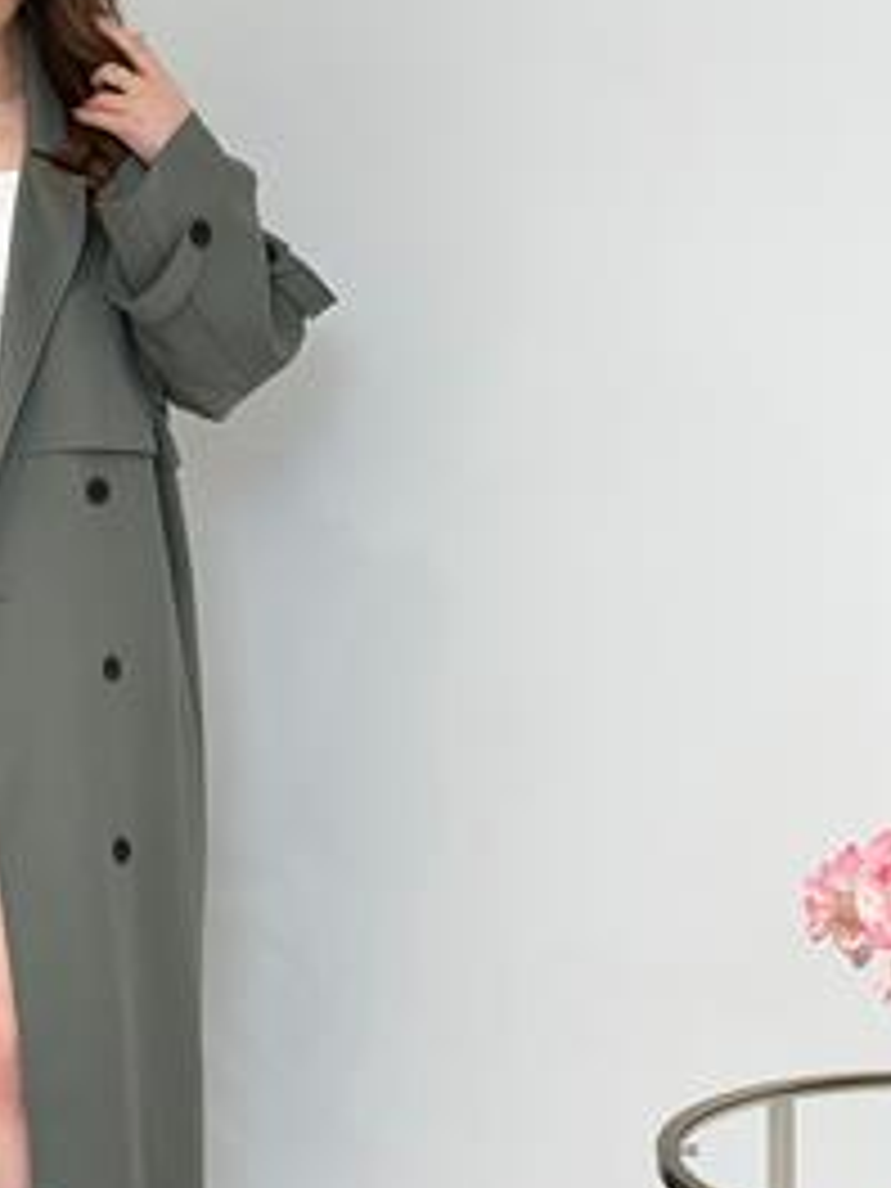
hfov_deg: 15.0
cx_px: 32
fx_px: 3329
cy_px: 506
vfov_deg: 20.2
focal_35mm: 97
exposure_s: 1/255
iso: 80
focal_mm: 6.86
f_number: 1.78
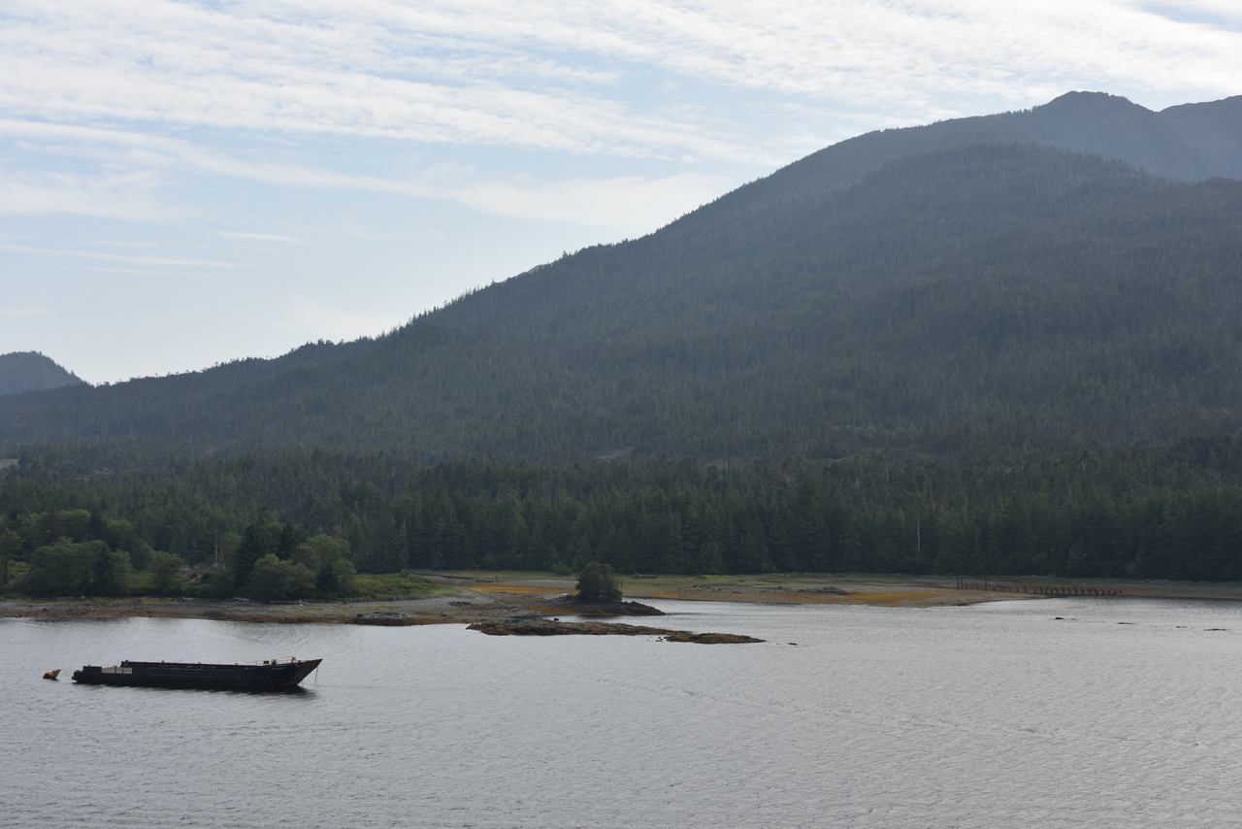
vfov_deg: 21.9
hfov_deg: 32.4
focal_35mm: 62
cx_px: 621
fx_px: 2139
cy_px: 414
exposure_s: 1/320
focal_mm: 62
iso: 100
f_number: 9
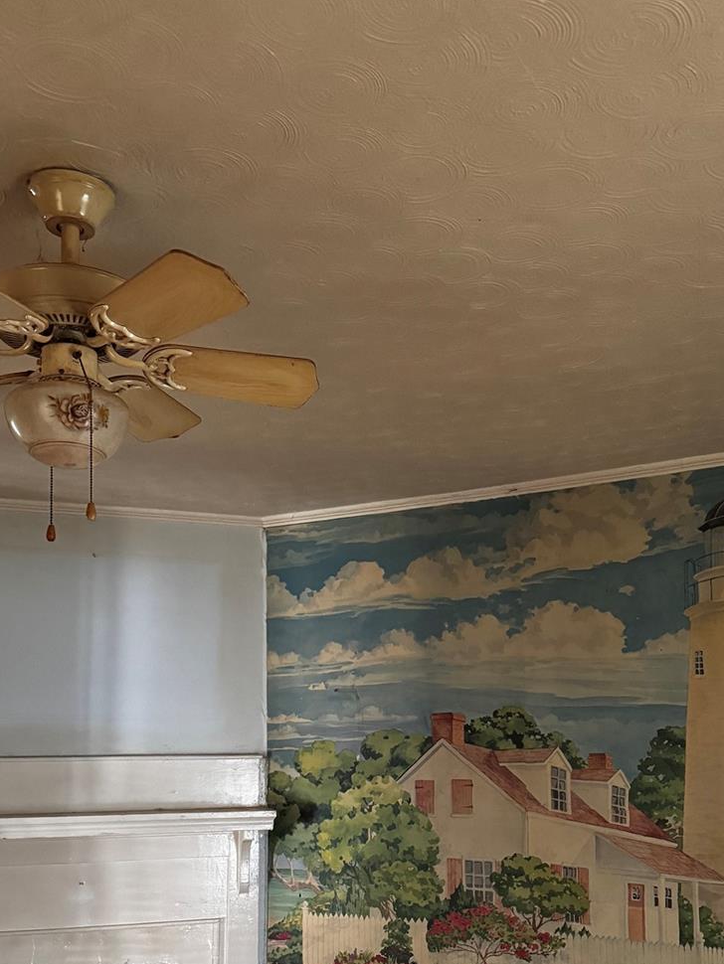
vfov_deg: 47.6
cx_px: 398
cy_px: 693
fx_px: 1059
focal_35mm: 38
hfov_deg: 37.7
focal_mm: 6.76
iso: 1000
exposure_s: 1/40
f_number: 1.78
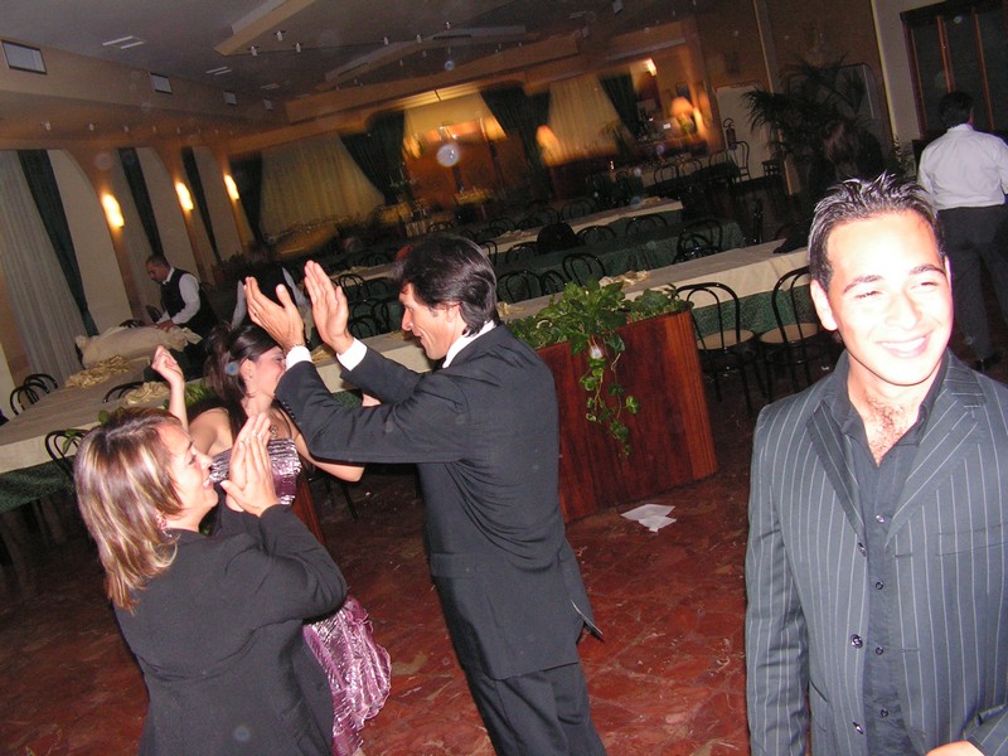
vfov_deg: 39.7
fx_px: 1048
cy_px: 378
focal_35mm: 36
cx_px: 504
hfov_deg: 51.4
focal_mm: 6
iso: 200
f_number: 3.2
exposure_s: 1/40
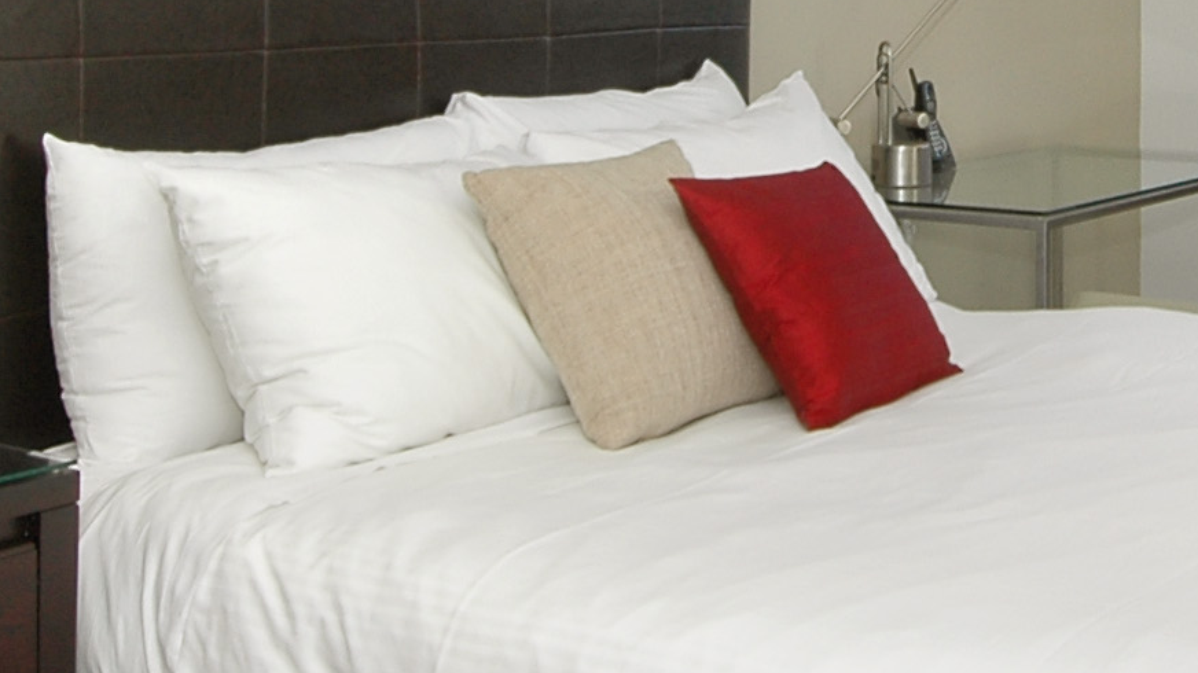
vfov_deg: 18.0
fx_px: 2064
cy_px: -38
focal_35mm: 65
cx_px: 955
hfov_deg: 31.5
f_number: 7.1
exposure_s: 1/125
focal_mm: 12
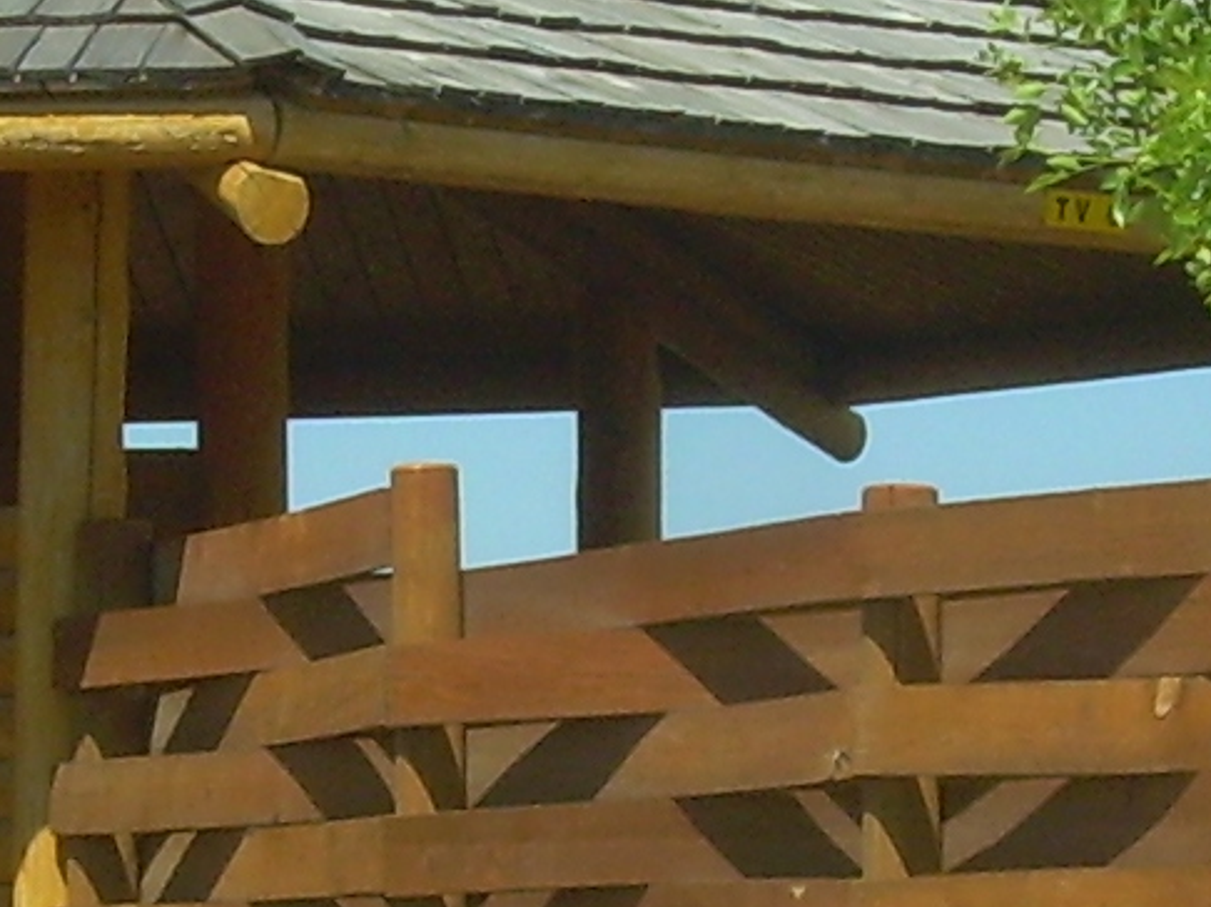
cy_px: 548
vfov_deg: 4.9
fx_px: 10630
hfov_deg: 6.5
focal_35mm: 304
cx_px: 272
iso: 50
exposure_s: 1/324
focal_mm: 11
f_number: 5.9
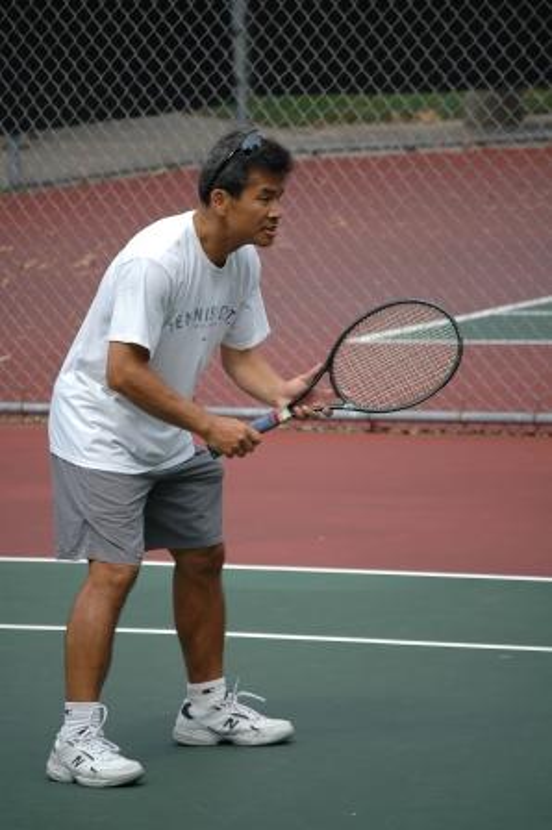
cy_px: 415
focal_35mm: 262
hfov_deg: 5.2
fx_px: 6046
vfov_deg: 7.9
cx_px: 276
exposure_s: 1/640
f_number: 5.6
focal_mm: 175
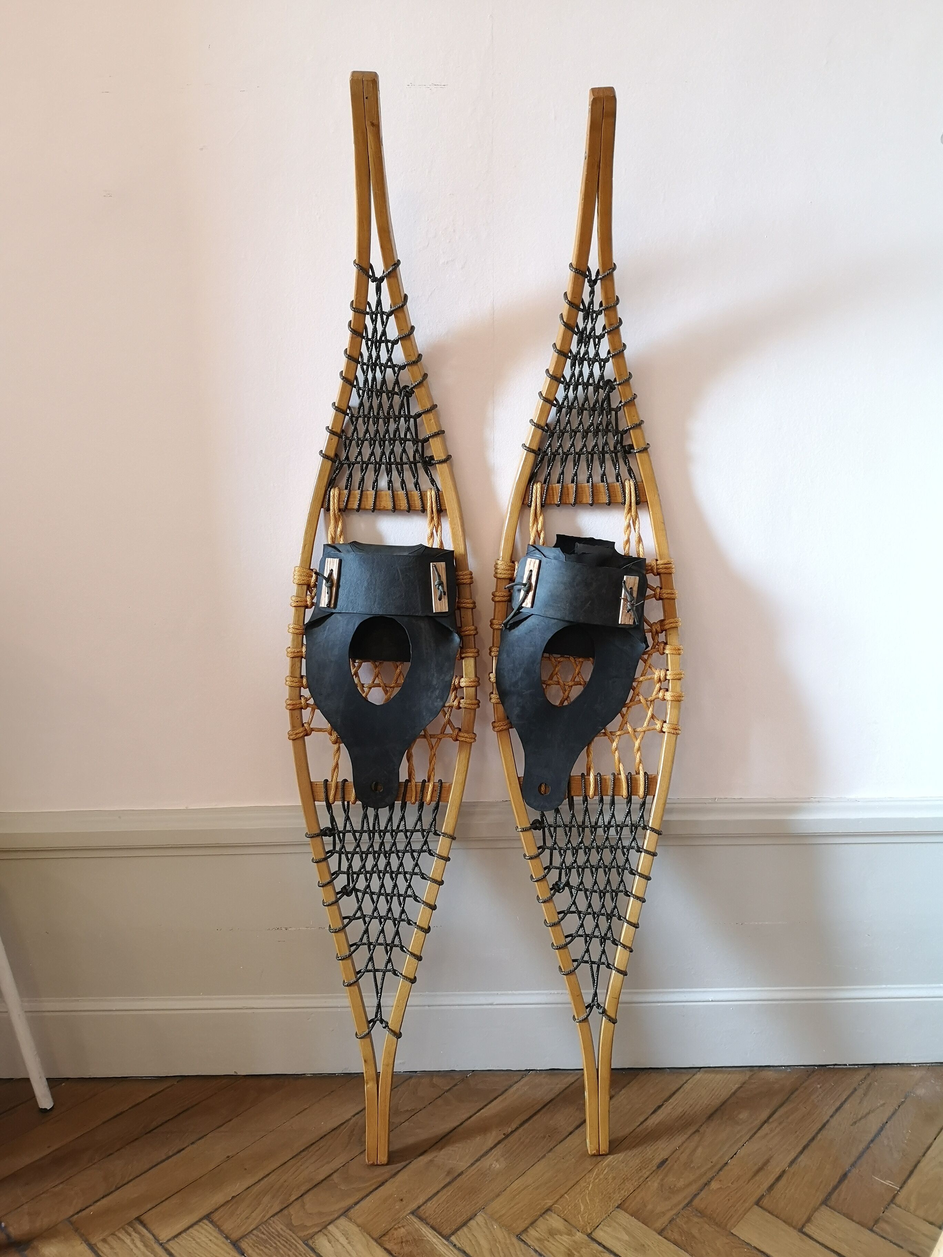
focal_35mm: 27
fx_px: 981
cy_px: 628
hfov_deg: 51.4
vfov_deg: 65.3
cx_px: 472
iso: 320
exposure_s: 1/33.3
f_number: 1.8
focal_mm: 3.95
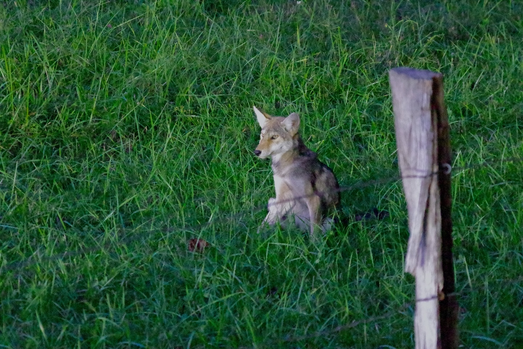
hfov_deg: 11.2
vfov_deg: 7.5
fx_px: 2673
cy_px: 174
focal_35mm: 184
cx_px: 262
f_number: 8
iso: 51200
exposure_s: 1/13
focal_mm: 122.5
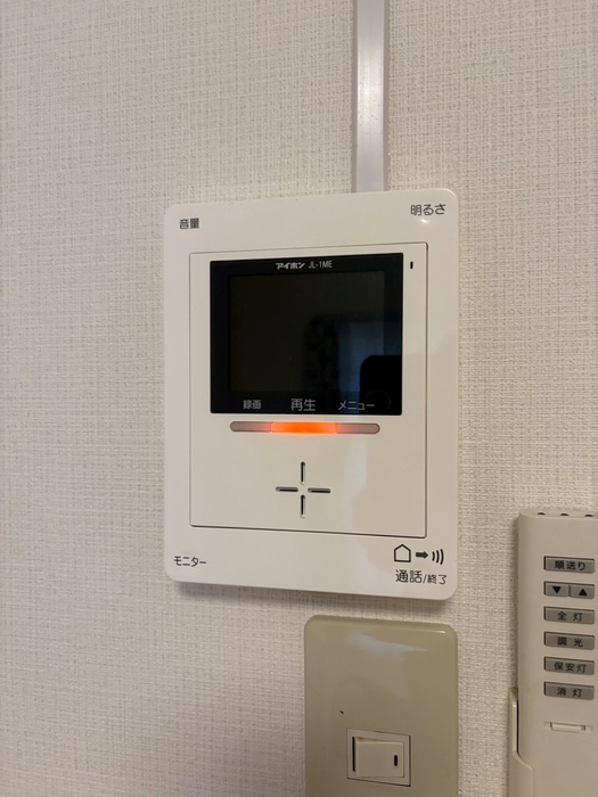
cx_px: 299
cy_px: 398
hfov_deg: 53.1
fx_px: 599
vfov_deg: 67.3
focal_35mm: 26
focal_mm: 5.96
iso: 200
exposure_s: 1/60
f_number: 1.6
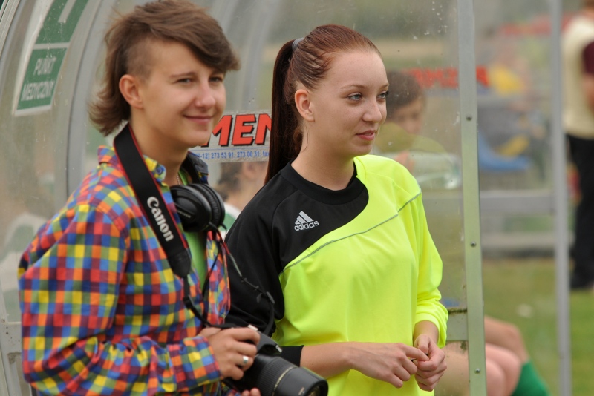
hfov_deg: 11.2
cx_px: 297
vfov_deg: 7.5
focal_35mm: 183
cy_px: 198
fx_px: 3020
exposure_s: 1/800
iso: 200
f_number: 4
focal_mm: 122
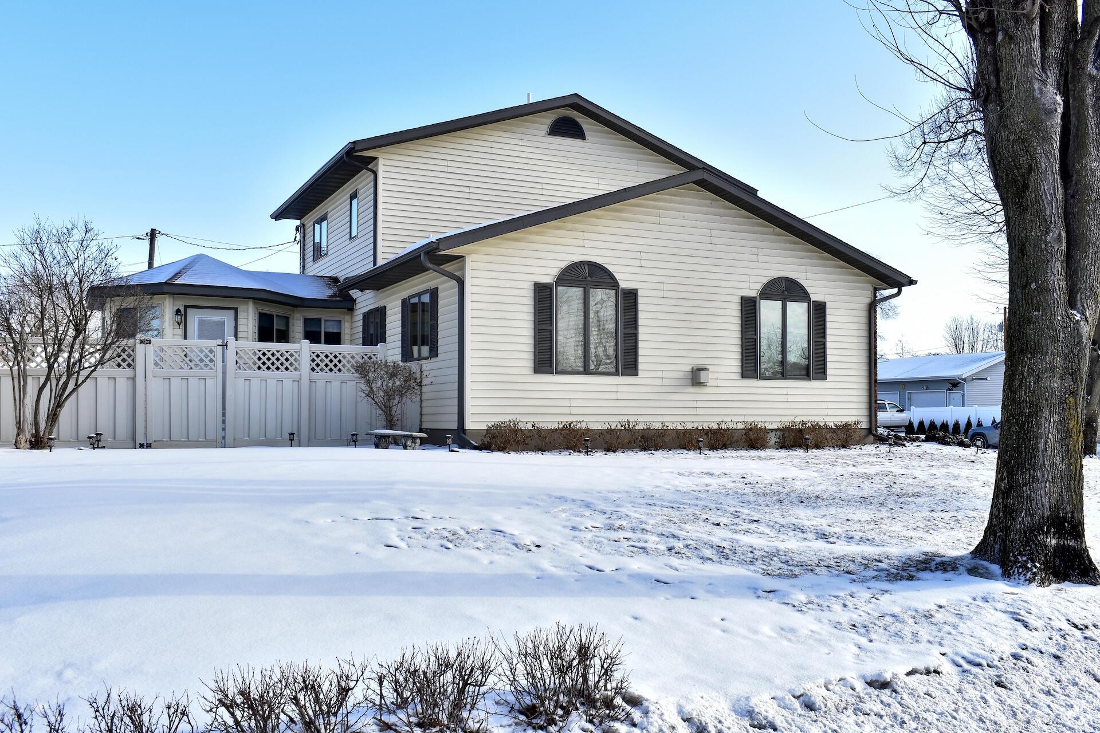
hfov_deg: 57.2
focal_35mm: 33
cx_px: 550
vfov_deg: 40.0
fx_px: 1008
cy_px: 366
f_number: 10
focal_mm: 22
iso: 400
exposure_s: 1/250
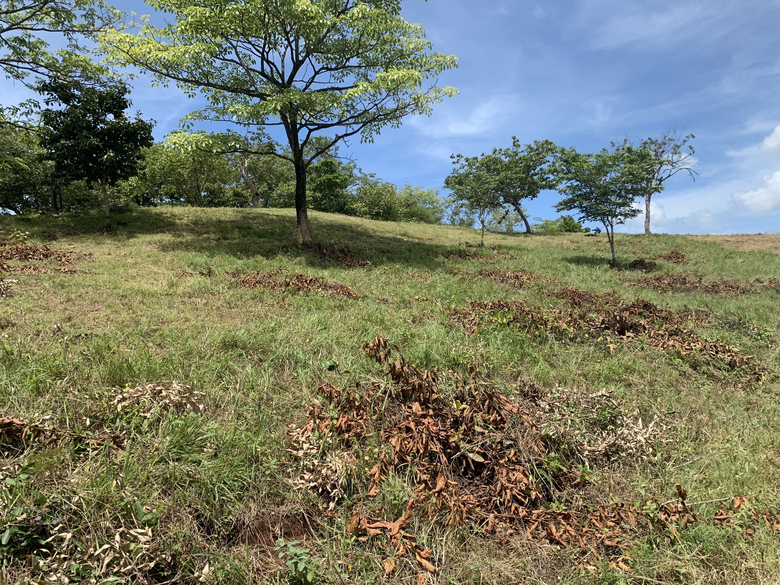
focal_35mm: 26
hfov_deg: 67.3
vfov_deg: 53.1
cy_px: 292
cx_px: 390
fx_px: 586
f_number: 1.8
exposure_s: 1/1718
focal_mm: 4.25
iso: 25
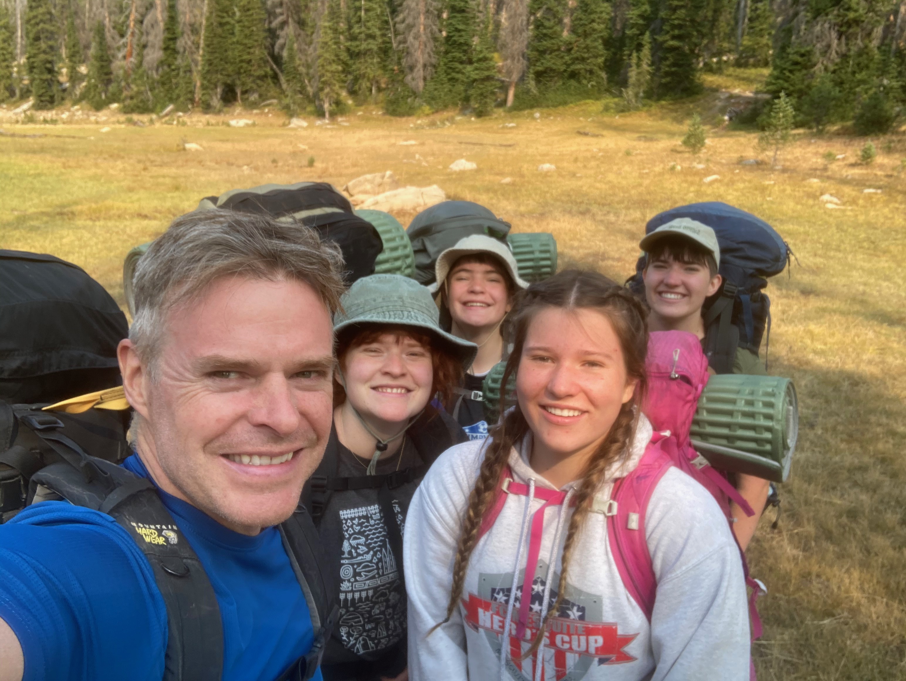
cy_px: 340
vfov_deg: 44.2
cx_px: 453
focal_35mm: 32
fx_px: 838
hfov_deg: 56.8
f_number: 2.2
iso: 20
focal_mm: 2.87
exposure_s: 1/206
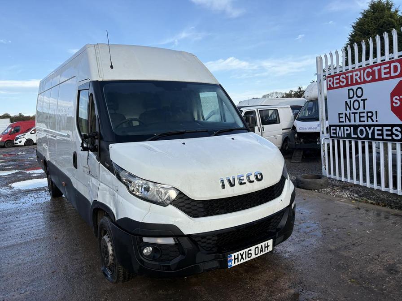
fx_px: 302
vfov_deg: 53.1
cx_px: 201
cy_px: 150
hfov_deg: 67.3
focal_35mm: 26
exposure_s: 1/2364
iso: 50
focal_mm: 5.96
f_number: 1.6
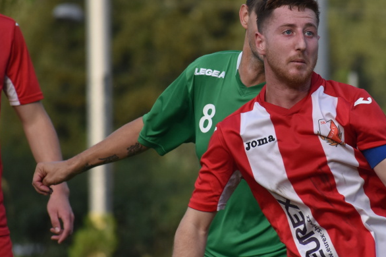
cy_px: 137
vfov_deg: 2.4
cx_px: 314
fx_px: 6183
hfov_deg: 3.6
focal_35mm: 577
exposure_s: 1/1000
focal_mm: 220
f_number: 5.6
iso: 400
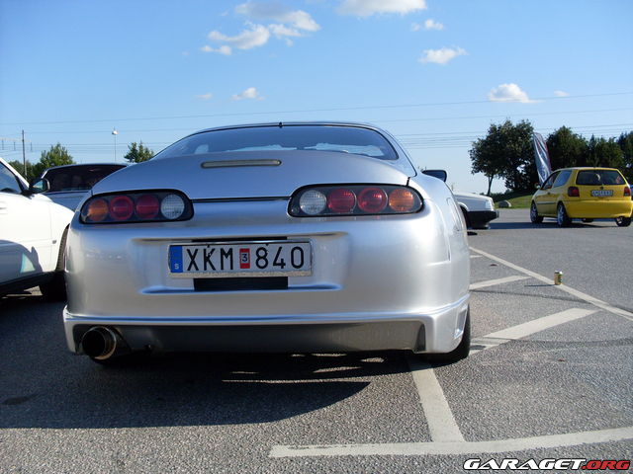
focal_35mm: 38
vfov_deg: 37.7
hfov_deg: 49.0
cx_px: 316
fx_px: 695
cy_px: 237
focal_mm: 6.3
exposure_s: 1/1500
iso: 80
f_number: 2.8
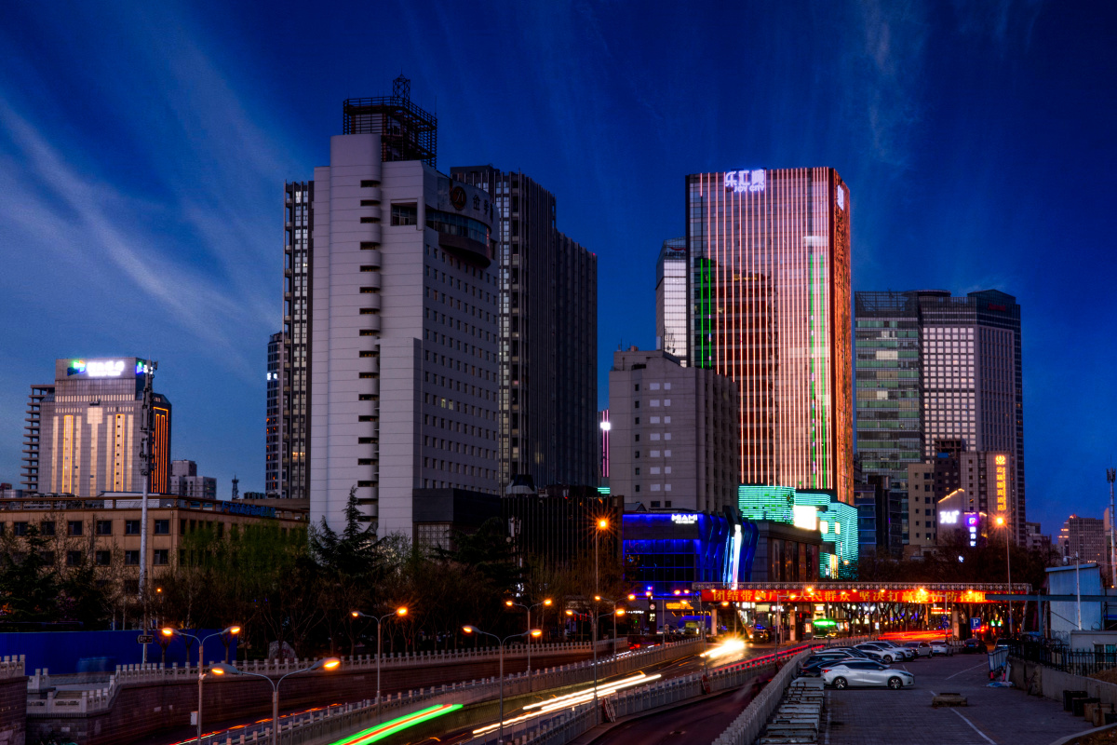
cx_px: 558
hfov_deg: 29.9
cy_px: 372
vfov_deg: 20.2
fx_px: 2094
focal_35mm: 68
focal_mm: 45
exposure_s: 4
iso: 100
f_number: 22
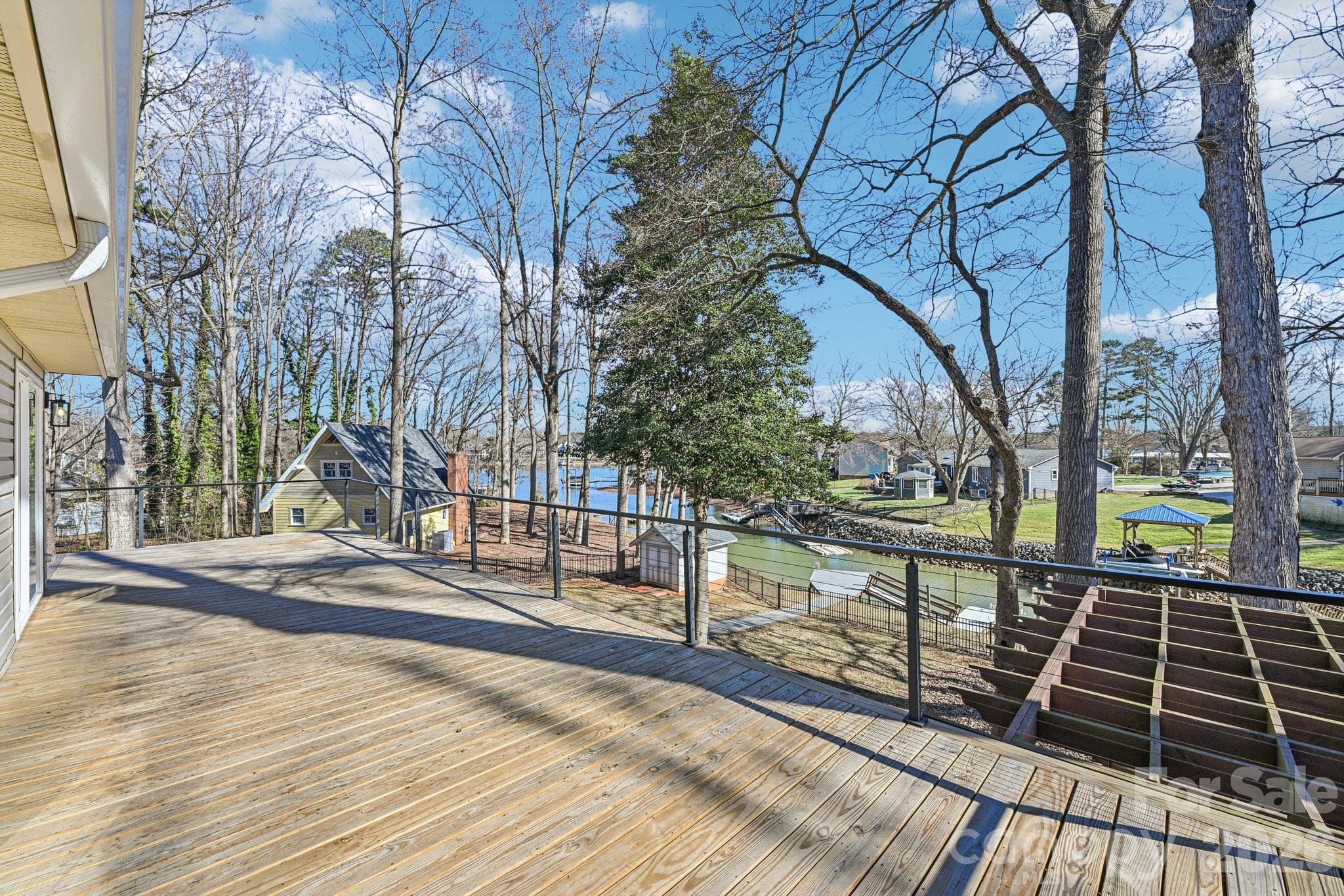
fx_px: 523
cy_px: 448
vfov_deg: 81.2
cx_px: 672
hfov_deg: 104.3
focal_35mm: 14
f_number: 8
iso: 100
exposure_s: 1/320
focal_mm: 14
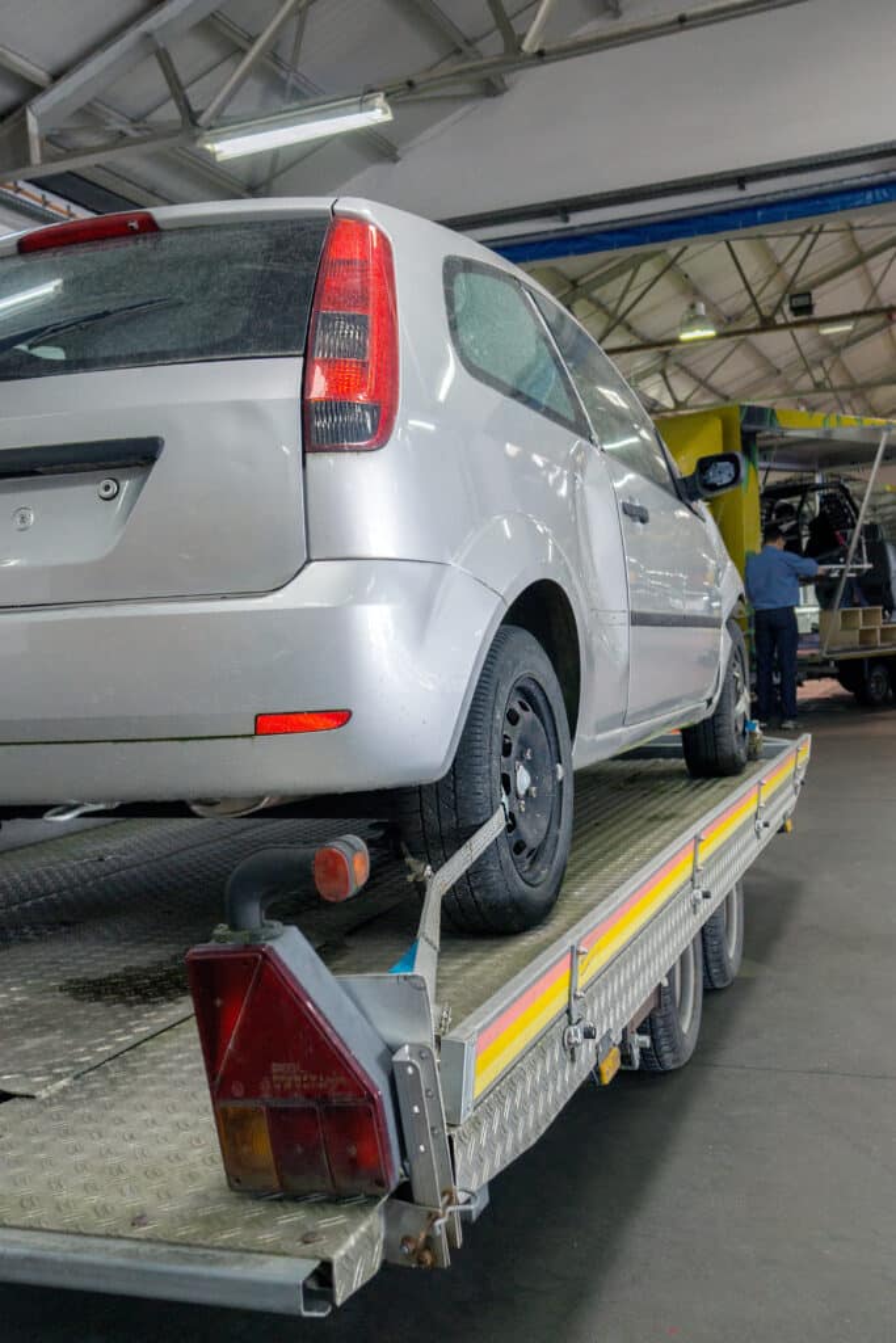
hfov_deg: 36.9
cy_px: 672
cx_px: 448
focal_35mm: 36
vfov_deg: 53.1
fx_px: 1343
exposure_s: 1/100
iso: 800
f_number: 4.5
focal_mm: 24
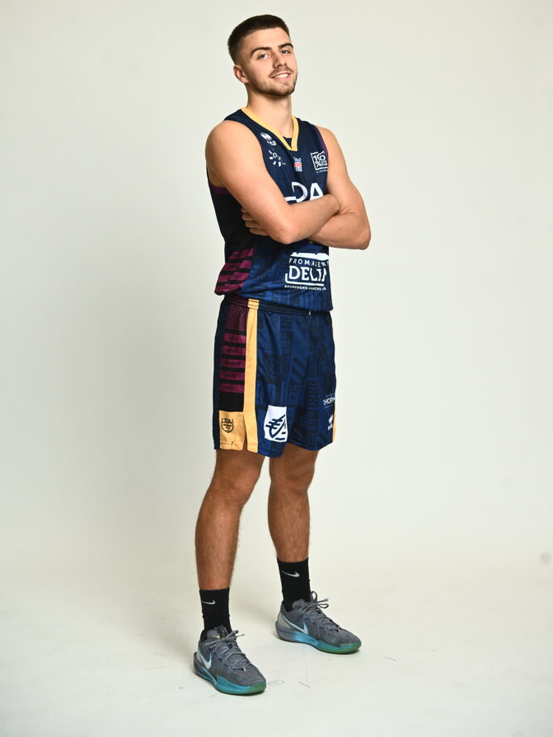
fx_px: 1406
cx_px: 276
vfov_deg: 29.4
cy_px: 330
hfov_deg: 22.2
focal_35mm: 66
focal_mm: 60
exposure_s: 1/160
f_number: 5
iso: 320
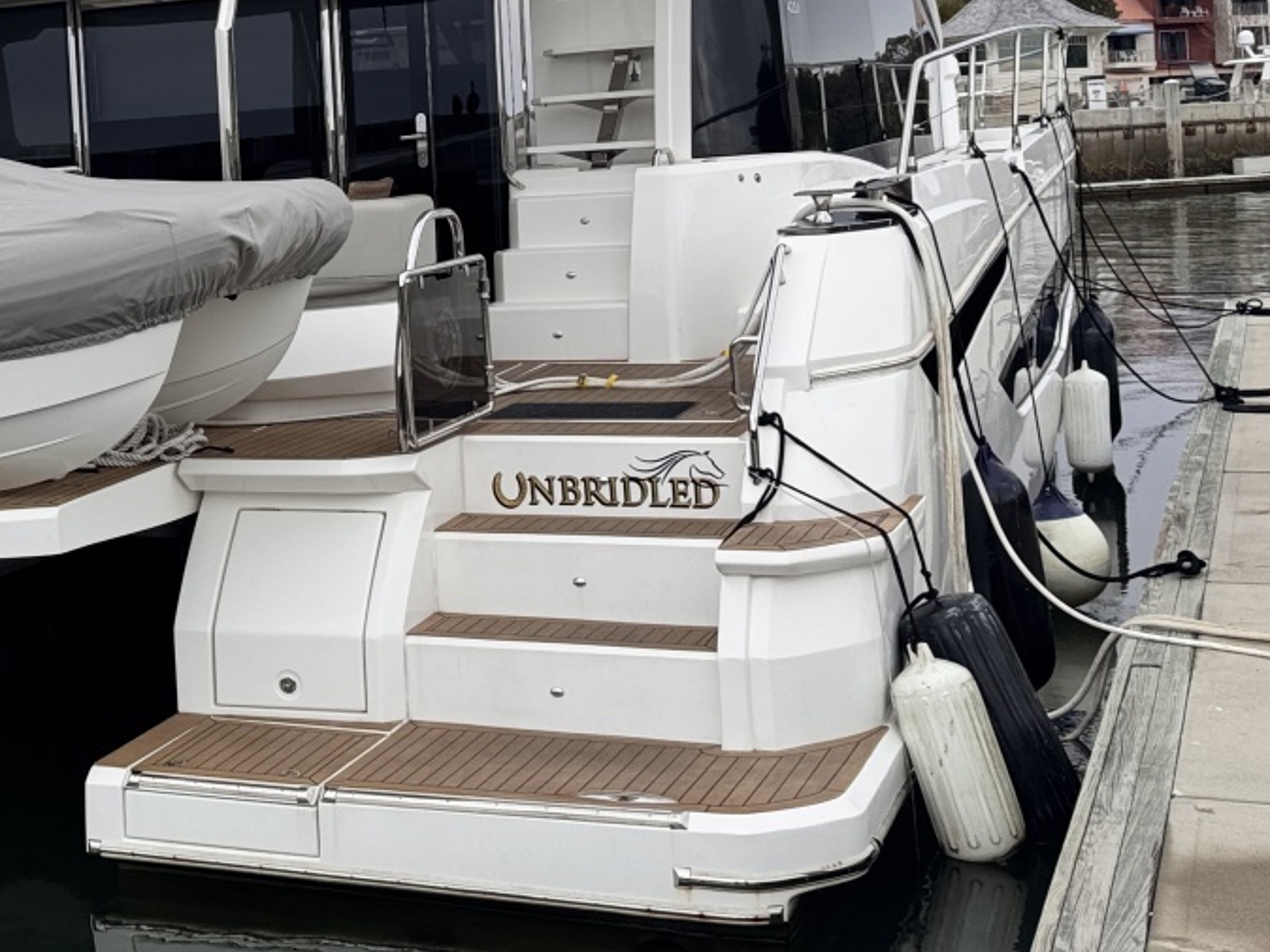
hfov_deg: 32.0
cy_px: 215
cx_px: 106
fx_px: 2090
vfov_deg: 25.3
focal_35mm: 57
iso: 80
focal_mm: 6.76
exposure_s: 1/1488
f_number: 1.78
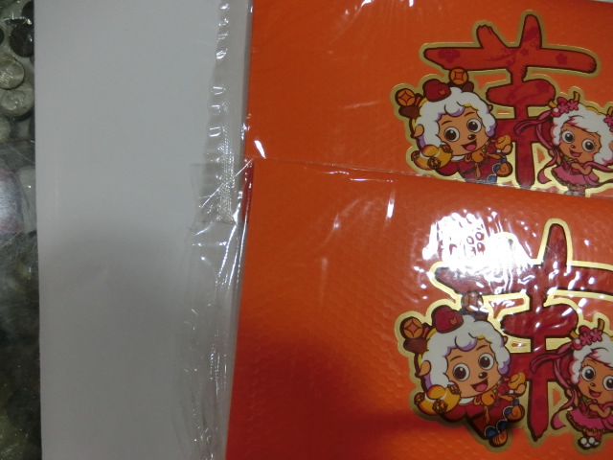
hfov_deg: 69.4
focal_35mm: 25
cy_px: 230
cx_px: 306
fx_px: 443
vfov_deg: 54.9
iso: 400
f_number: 3.5
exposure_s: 1/100
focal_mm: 4.5
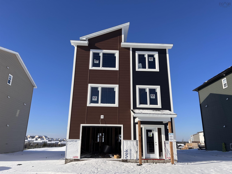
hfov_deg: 67.3
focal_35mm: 26
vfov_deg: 53.1
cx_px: 116
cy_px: 87
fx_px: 174
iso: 50
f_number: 1.5
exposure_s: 1/5319
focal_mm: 5.7
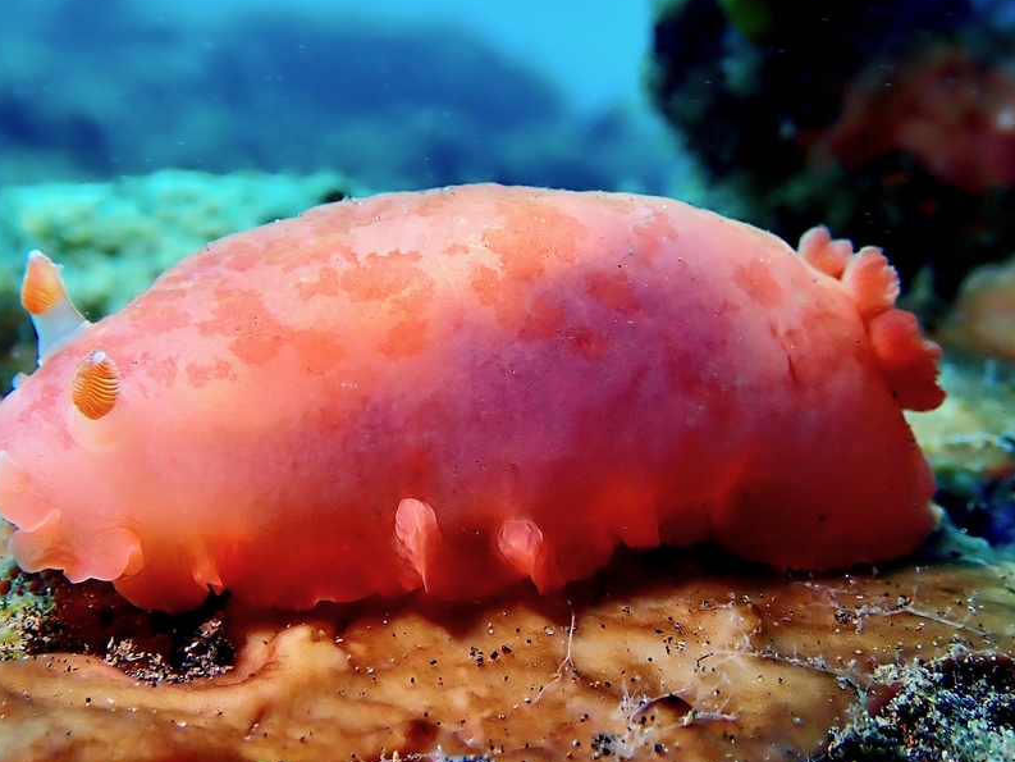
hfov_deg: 40.8
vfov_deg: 31.5
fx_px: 1349
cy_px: 385
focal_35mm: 46
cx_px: 353
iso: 100
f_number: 3.2
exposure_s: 1/250
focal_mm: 5.79
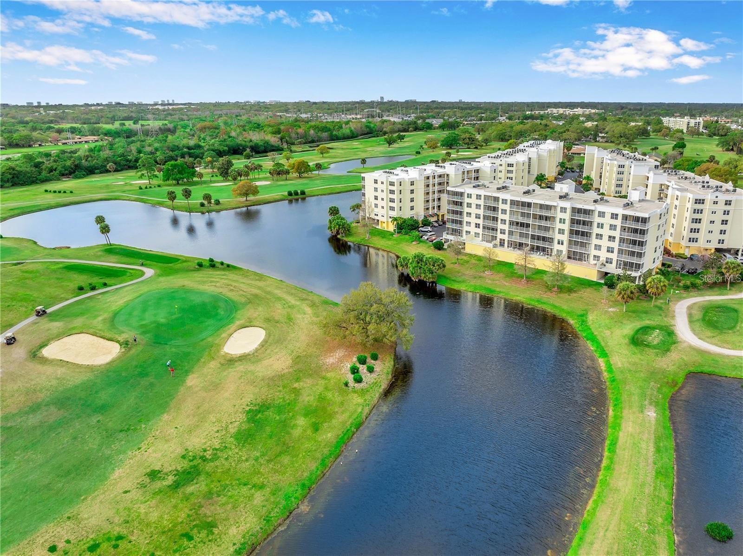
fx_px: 515
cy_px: 278
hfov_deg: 71.6
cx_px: 372
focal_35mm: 24
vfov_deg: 56.7
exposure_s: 1/30
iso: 100
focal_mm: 12.29
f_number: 5
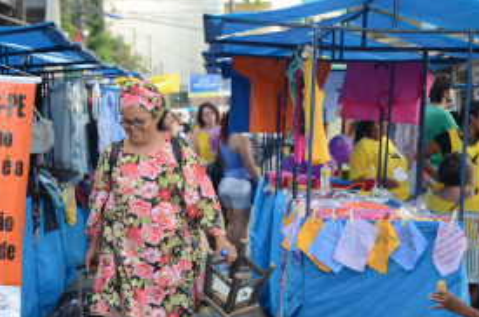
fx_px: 1447
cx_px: 179
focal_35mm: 109
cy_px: 189
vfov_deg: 12.5
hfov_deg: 18.8
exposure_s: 1/500
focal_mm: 50
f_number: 5
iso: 1600
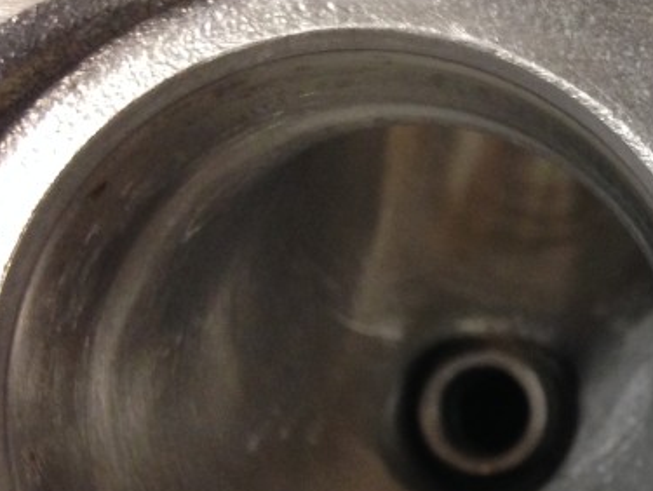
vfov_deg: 16.3
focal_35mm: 90
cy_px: 406
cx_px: 745
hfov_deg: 20.6
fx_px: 1699
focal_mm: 4.12
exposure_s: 1/20
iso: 200
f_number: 2.4
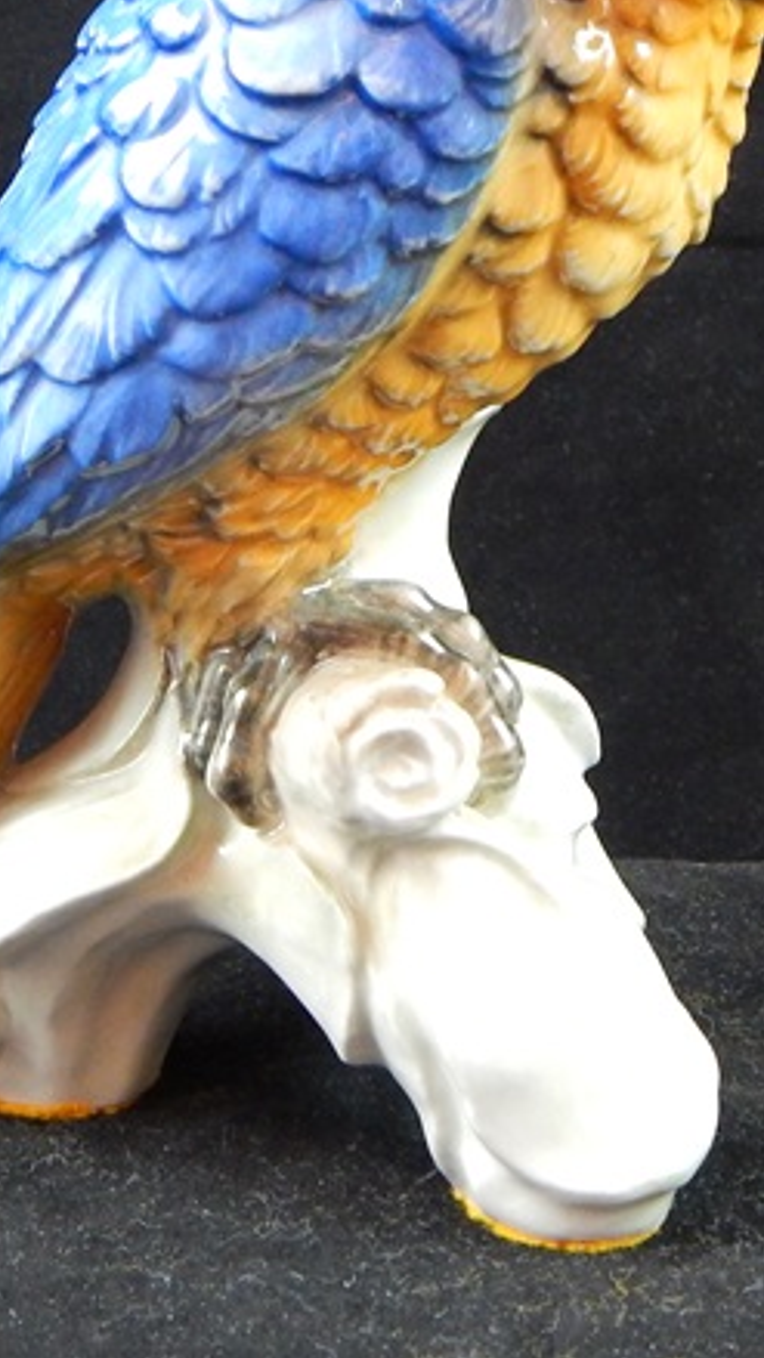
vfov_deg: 27.2
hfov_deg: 15.7
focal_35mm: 77
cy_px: 346
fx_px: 2773
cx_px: 350
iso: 400
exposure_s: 1/15
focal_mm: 5.6
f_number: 3.2
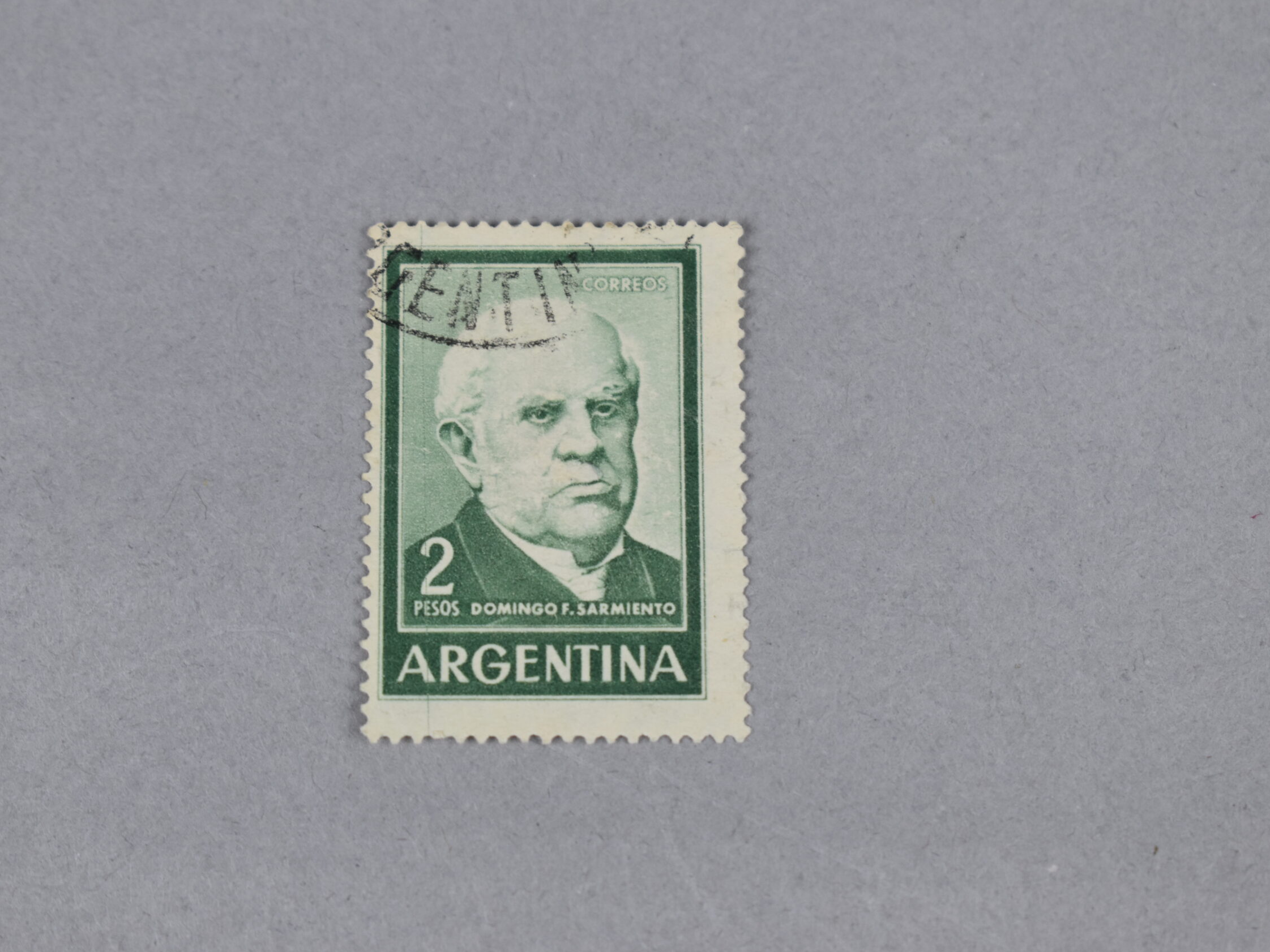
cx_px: 552
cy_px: 477
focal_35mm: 91
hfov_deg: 21.6
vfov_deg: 16.3
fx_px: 3322
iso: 400
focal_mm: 55
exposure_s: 1/125
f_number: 6.3
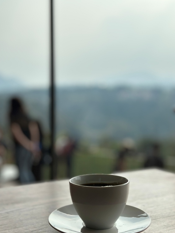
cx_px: 87
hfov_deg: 28.0
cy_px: 124
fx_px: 350
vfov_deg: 36.8
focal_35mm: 52
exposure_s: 1/6623
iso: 100
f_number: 1.78
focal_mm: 6.86
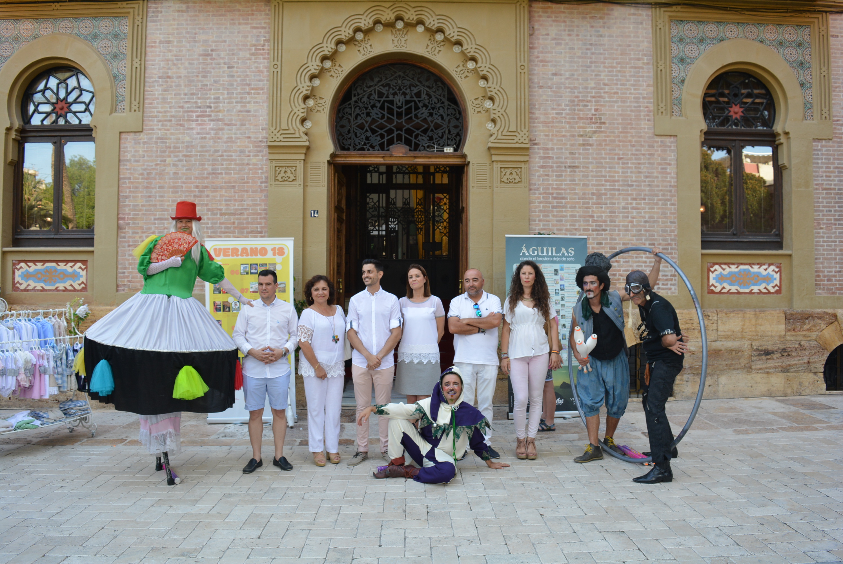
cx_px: 422
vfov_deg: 48.0
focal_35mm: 27
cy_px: 282
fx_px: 633
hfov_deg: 67.3
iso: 400
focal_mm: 18
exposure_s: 1/100
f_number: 5
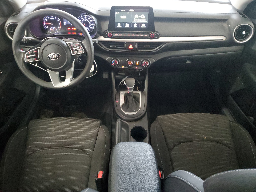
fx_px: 192
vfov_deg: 53.1
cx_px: 128
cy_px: 96
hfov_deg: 67.3
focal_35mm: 26
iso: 625
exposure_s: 1/15
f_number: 1.5
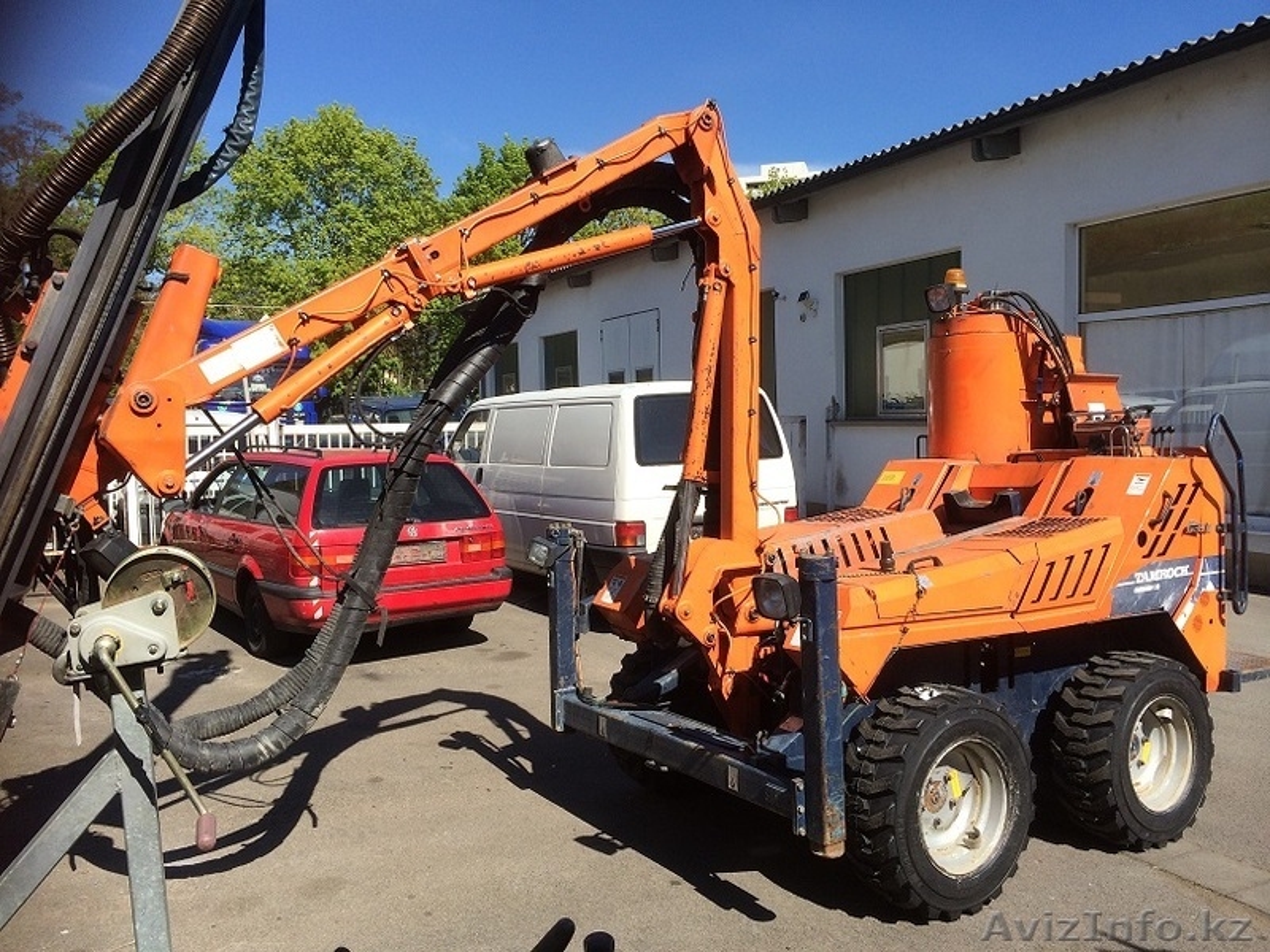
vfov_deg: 46.8
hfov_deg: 60.0
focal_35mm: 30
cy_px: 476
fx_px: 1101
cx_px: 635
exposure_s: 1/1709
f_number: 2.2
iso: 32
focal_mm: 4.12
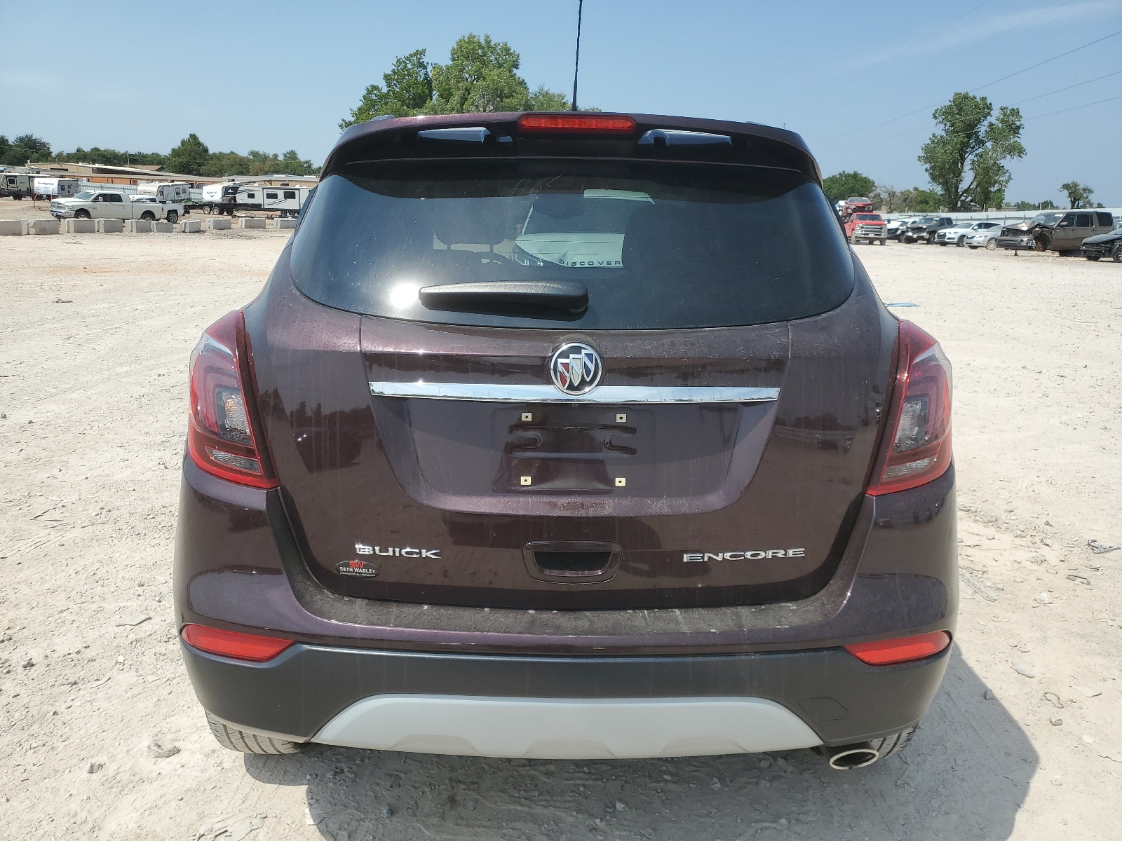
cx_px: 561
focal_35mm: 26
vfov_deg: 53.1
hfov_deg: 67.3
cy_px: 420
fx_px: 843
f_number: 1.5
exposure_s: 1/3333
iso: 50
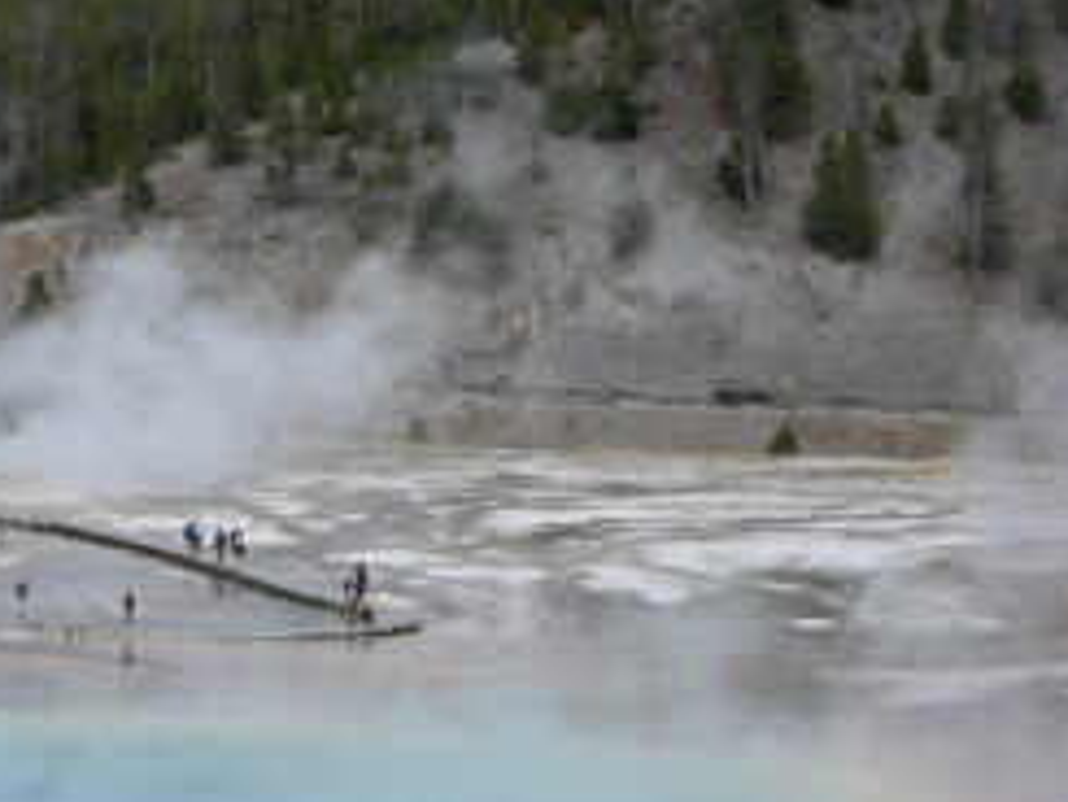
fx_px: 6513
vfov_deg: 7.0
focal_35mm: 211
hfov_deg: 9.1
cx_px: -584
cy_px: 617
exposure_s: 1/320
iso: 100
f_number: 6.3
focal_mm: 70
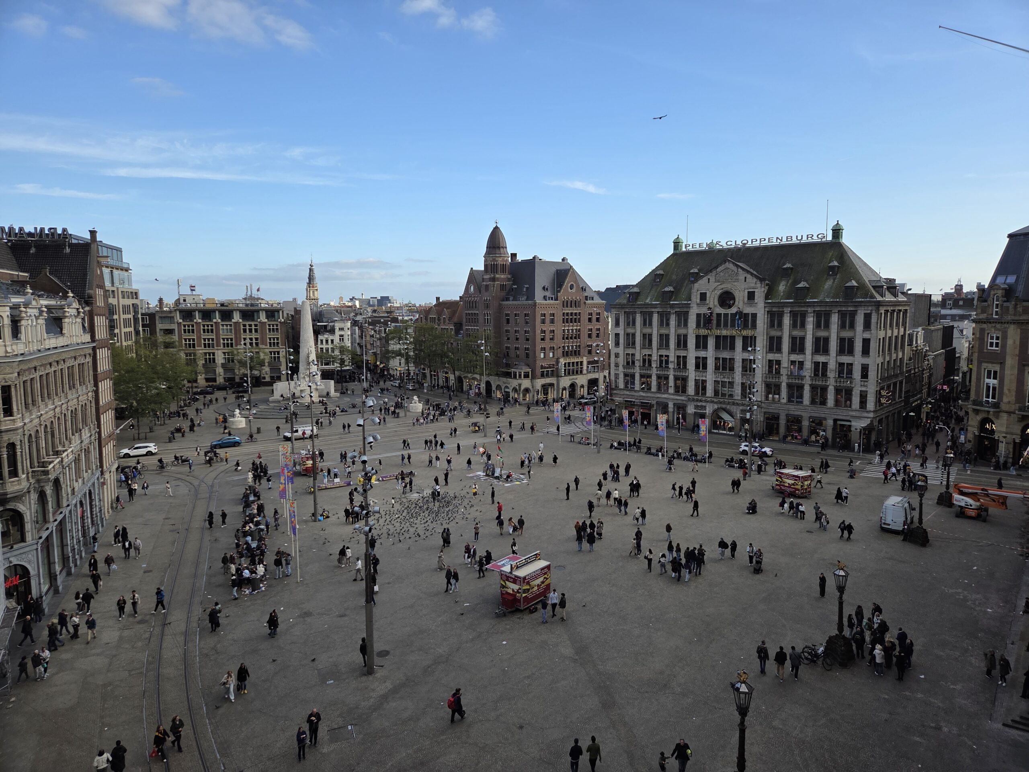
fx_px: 684
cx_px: 514
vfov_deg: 58.9
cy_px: 386
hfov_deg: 73.9
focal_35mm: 23
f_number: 1.8
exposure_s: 1/3026
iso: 80
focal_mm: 5.4
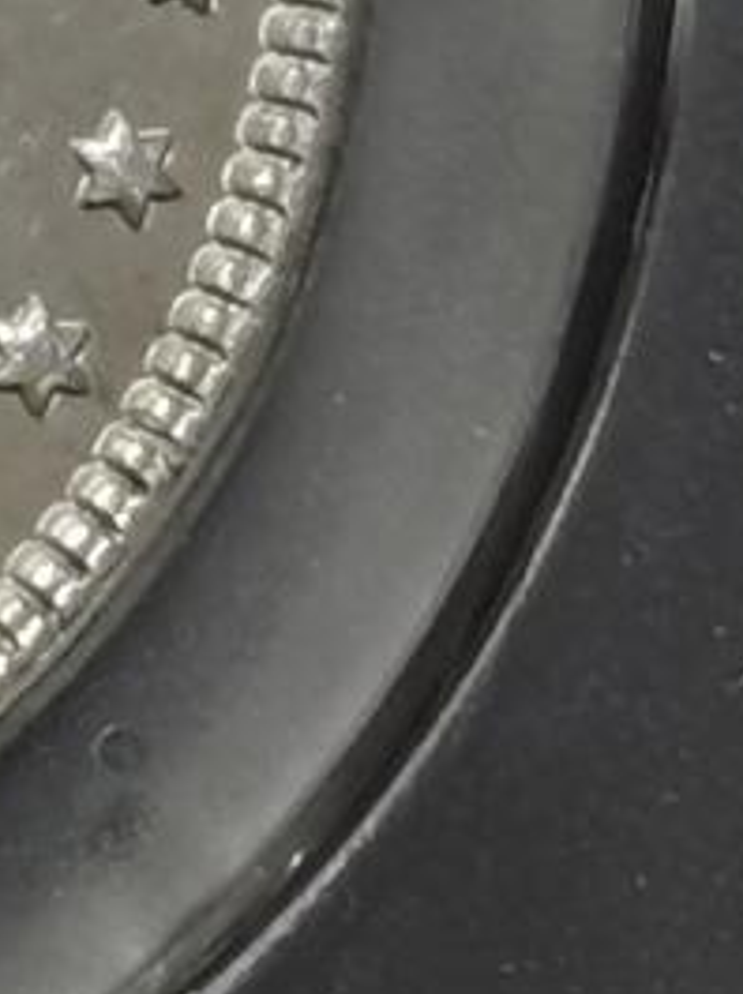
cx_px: -1051
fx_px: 13856
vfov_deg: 4.0
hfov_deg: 3.0
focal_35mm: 483
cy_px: -1279
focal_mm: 5.58
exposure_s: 1/148
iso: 50
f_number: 1.8
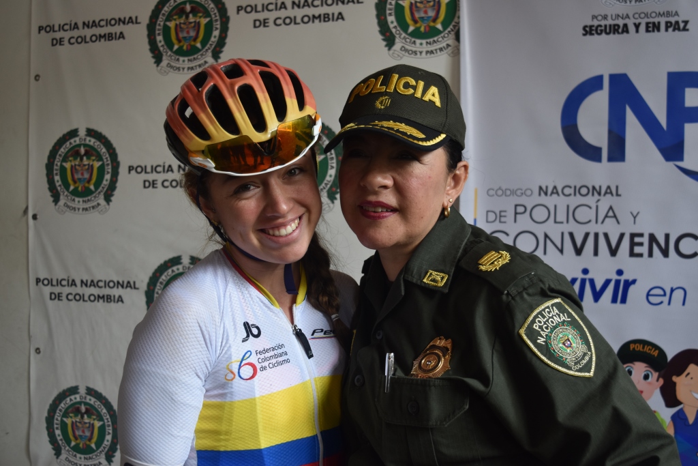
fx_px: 727
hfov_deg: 51.3
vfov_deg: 35.5
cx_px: 349
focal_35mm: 38
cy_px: 233
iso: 400
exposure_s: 1/80
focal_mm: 25
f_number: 4.5
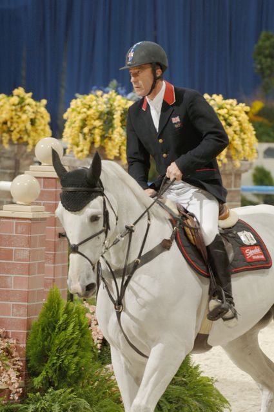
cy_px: 206
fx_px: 3091
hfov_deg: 5.1
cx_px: 137
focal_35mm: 270
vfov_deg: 7.6
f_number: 5
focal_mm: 180
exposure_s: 1/250
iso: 200
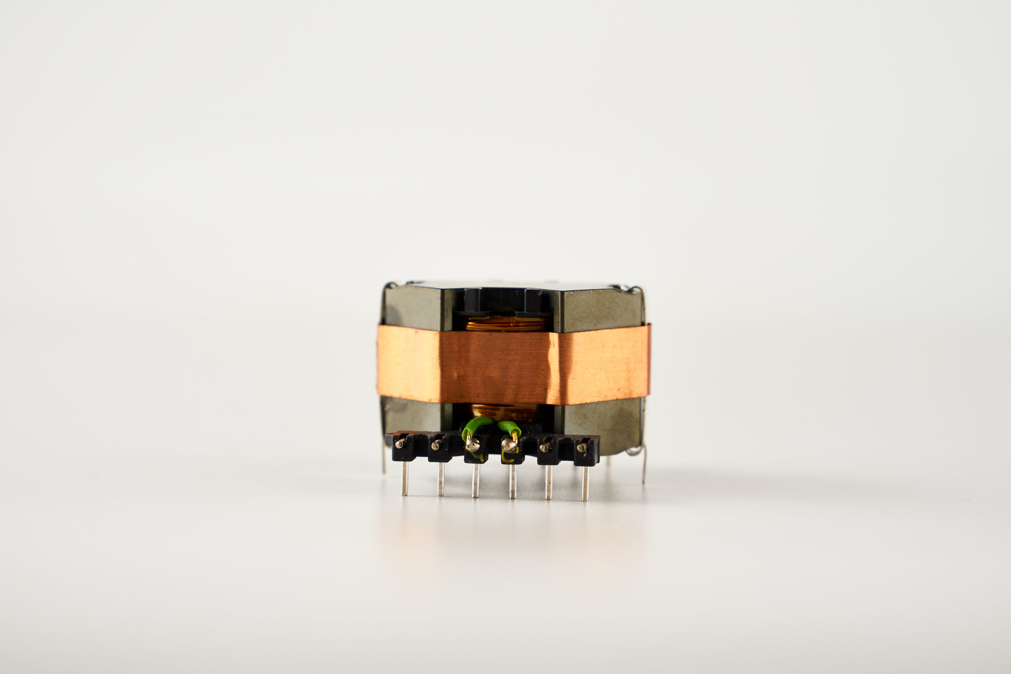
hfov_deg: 27.0
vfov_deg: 18.2
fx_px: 2106
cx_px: 506
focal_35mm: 75
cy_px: 337
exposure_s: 1/40
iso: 125
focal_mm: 75
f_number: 8
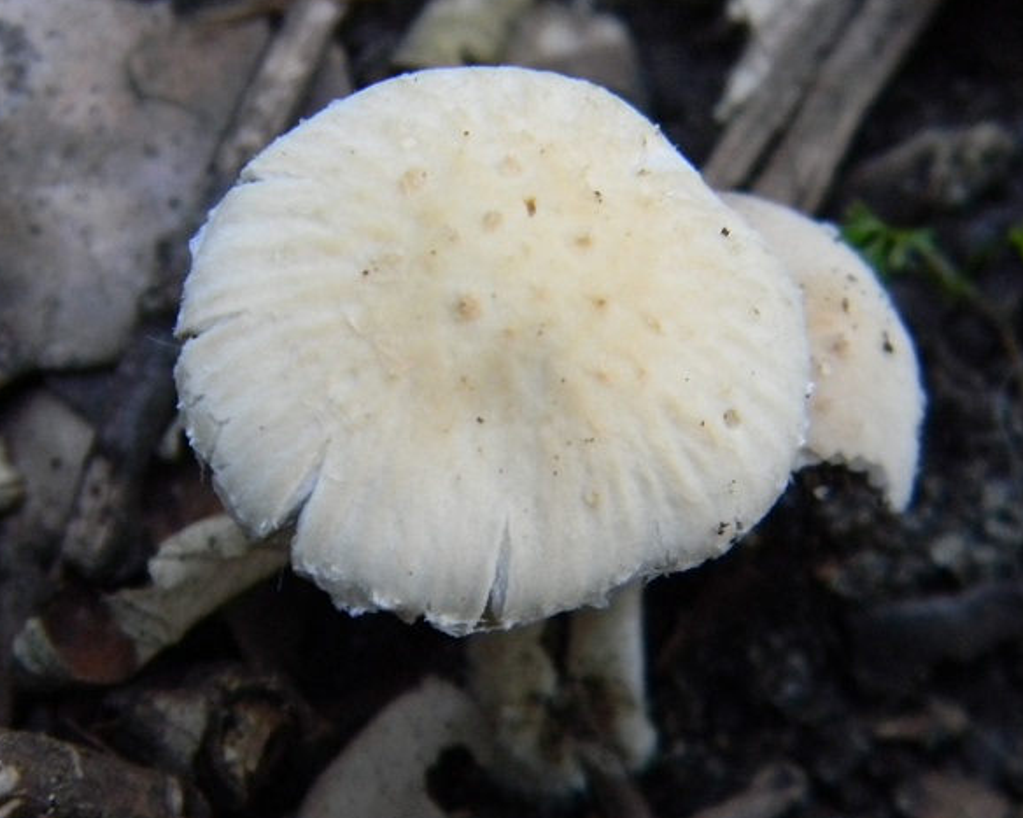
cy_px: 473
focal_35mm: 111
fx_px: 3360
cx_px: 508
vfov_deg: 13.9
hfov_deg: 17.3
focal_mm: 15.1
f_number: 4.5
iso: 400
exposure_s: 1/71.7
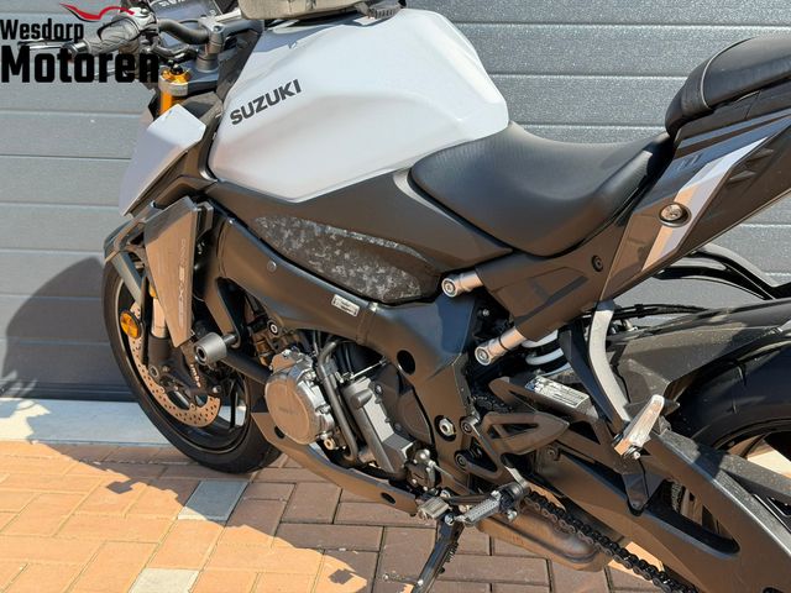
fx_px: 1097
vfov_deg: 30.3
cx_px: 396
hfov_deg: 39.7
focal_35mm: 48
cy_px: 296
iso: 80
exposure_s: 1/1608
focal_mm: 6.76
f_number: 1.78
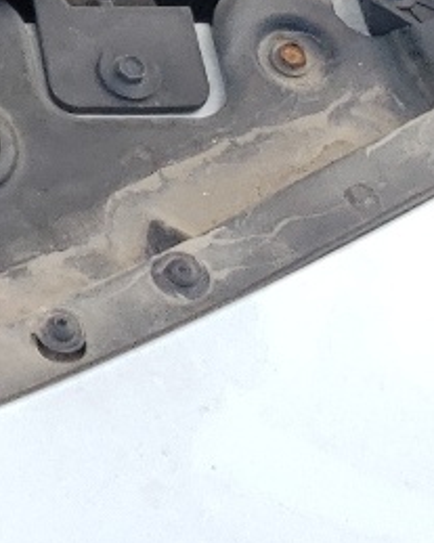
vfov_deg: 10.9
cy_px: -618
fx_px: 2522
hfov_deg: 8.8
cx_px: -673
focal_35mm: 157
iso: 50
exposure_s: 1/476
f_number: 1.5
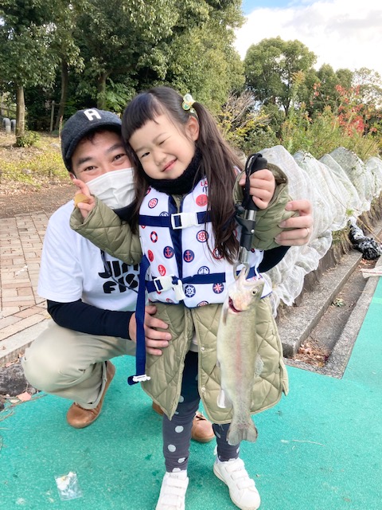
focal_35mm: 28
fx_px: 412
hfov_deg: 49.7
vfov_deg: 63.4
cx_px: 191
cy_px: 255
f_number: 1.8
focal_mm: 3.99
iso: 20
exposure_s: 1/183
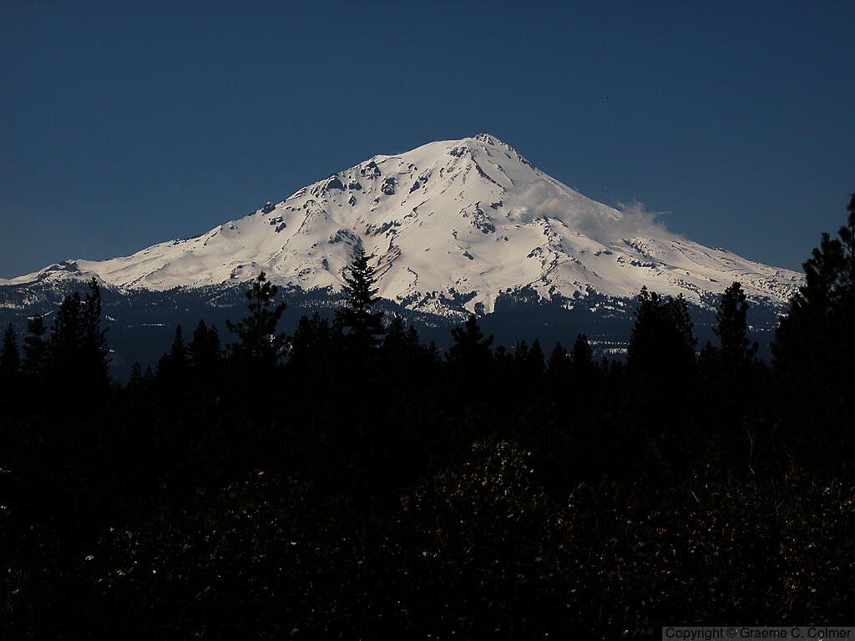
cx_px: 428
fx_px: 2618
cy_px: 320
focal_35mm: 106
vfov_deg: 14.0
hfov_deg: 18.5
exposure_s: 1/736
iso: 100
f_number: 7.4
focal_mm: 27.3
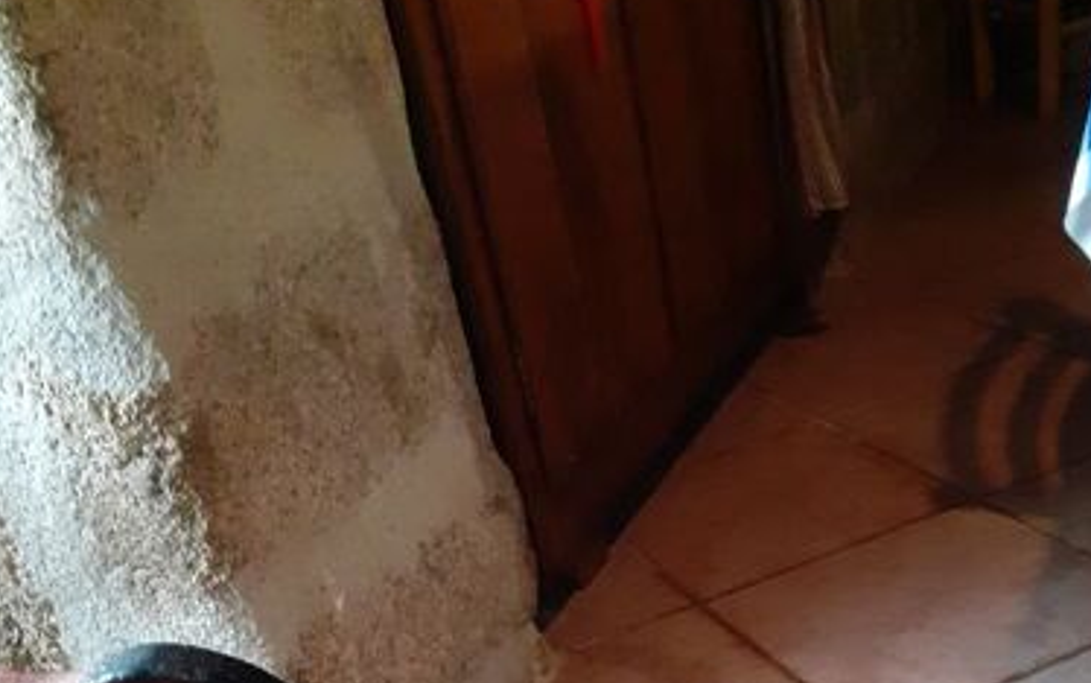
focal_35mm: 49
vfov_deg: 23.3
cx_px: 639
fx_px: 1457
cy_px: 890
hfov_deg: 40.9
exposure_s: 1/25
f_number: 1.9
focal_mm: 3.6
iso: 500
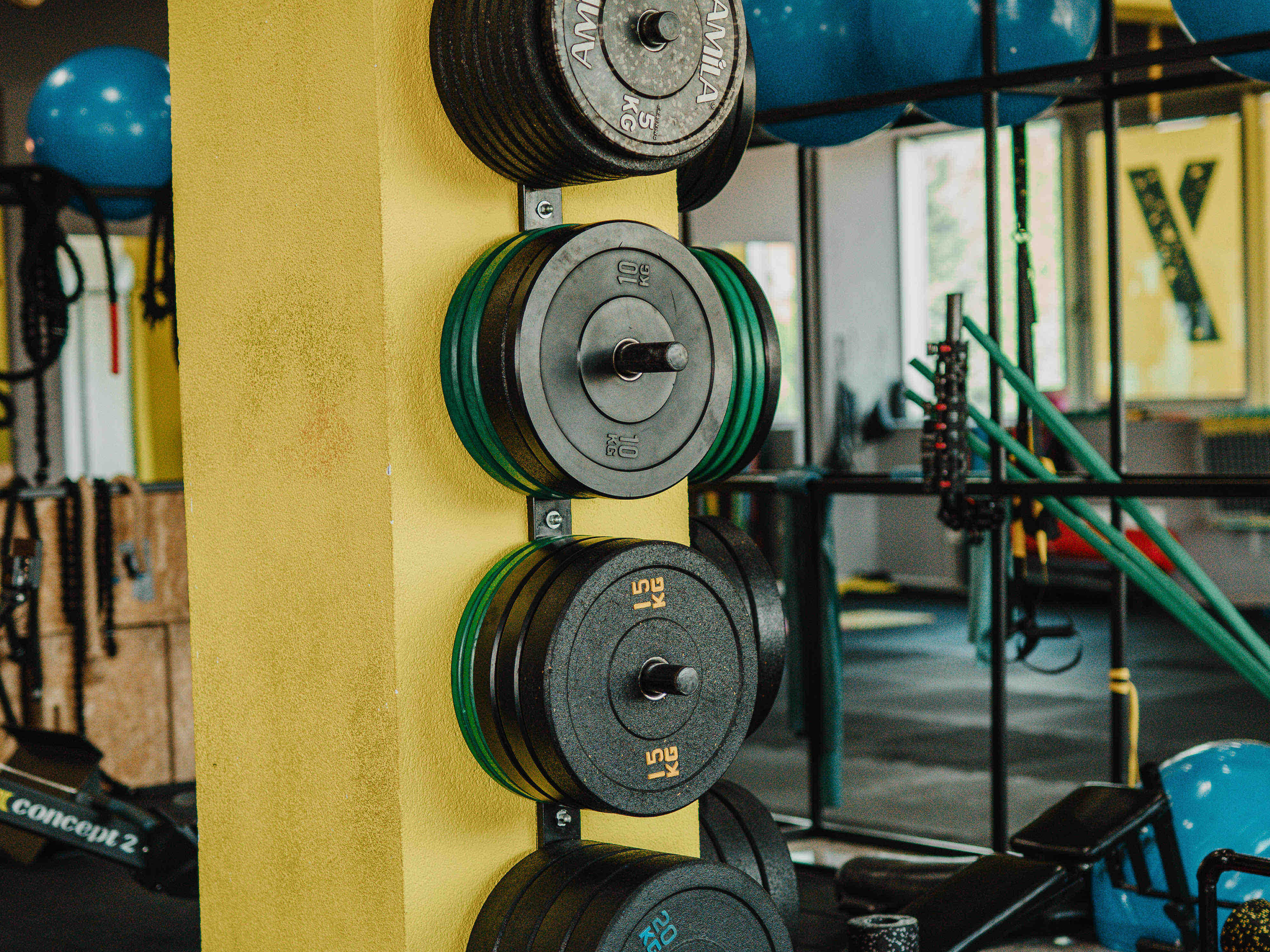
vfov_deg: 20.2
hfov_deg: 26.7
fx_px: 2678
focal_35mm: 73
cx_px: 632
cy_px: 541
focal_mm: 50
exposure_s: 1/1250
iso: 1600
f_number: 1.8
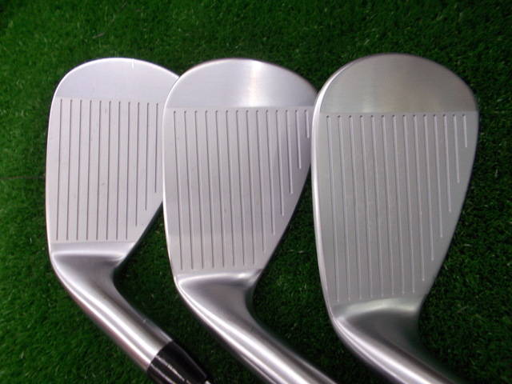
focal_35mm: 26
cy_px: 192
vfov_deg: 53.1
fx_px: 385
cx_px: 256
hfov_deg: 67.3
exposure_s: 1/25
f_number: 3.2
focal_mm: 4.6
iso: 125
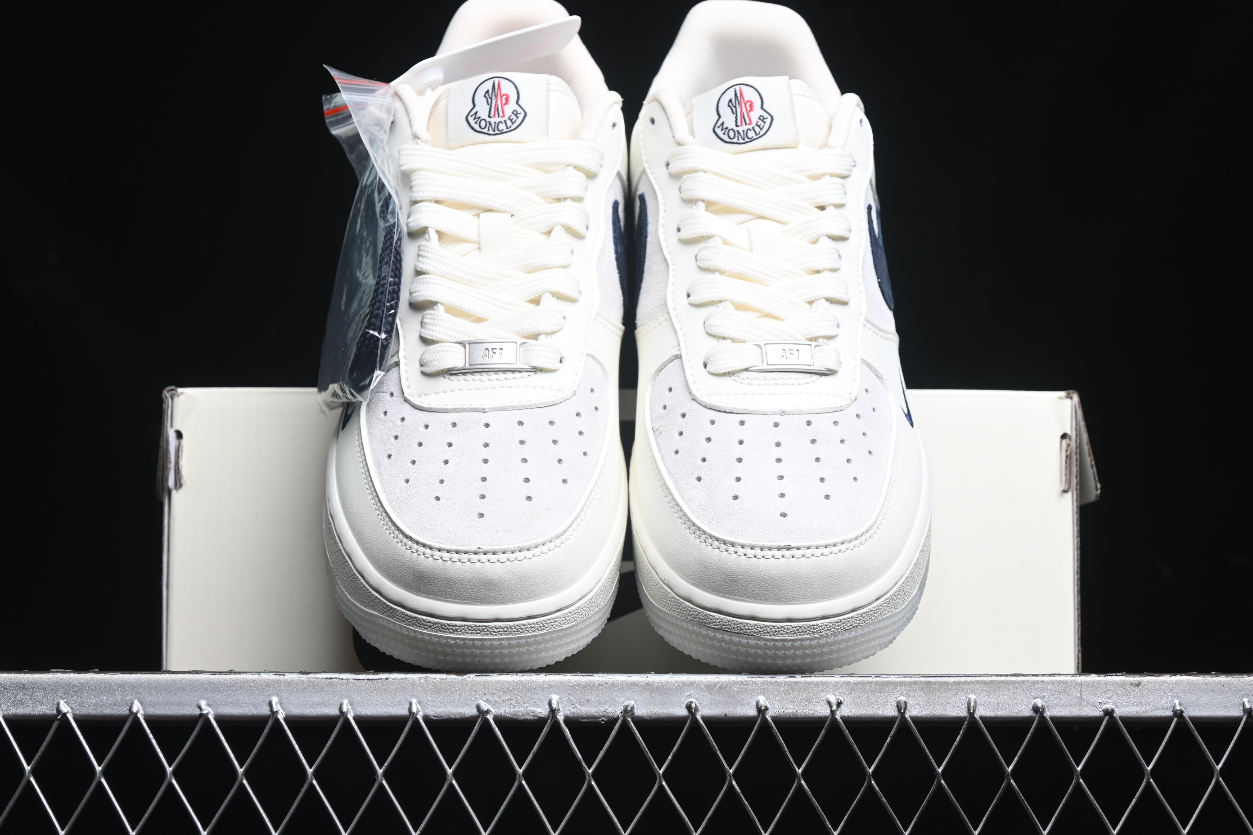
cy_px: 418
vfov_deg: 18.2
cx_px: 626
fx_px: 2610
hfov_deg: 27.0
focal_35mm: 75
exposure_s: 1/60
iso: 160
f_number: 6.3
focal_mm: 50
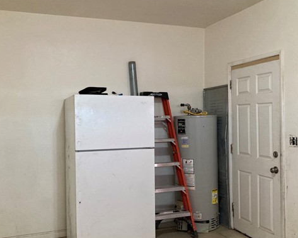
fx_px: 326
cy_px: 132
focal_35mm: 37
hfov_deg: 49.1
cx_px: 142
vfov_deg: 40.1
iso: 250
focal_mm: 3.99
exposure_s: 1/60
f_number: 1.8
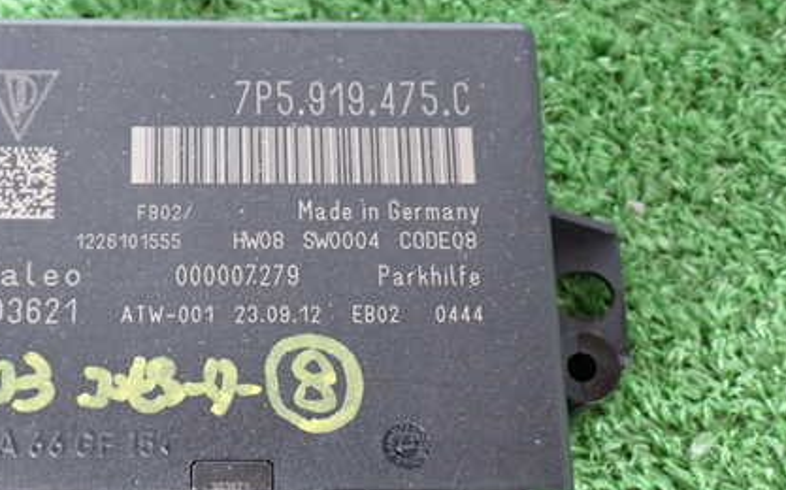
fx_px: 1242
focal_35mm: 58
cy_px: 326
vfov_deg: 22.2
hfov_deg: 34.7
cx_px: 236
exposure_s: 1/40
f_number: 2.7
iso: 640
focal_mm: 6.83
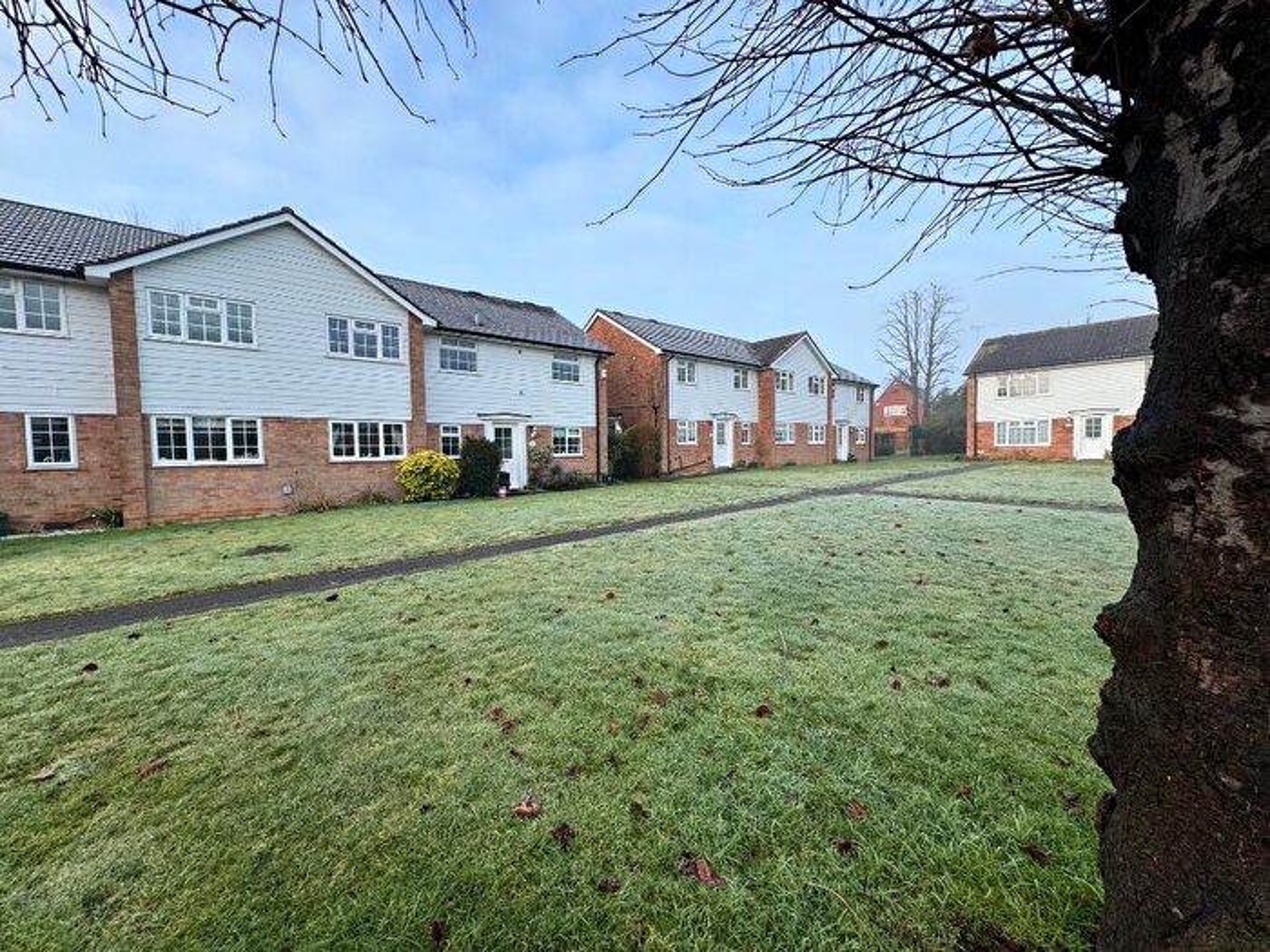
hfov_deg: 102.1
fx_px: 514
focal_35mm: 14
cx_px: 635
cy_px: 476
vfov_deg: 85.7
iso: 40
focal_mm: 2.22
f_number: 2.2
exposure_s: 1/307
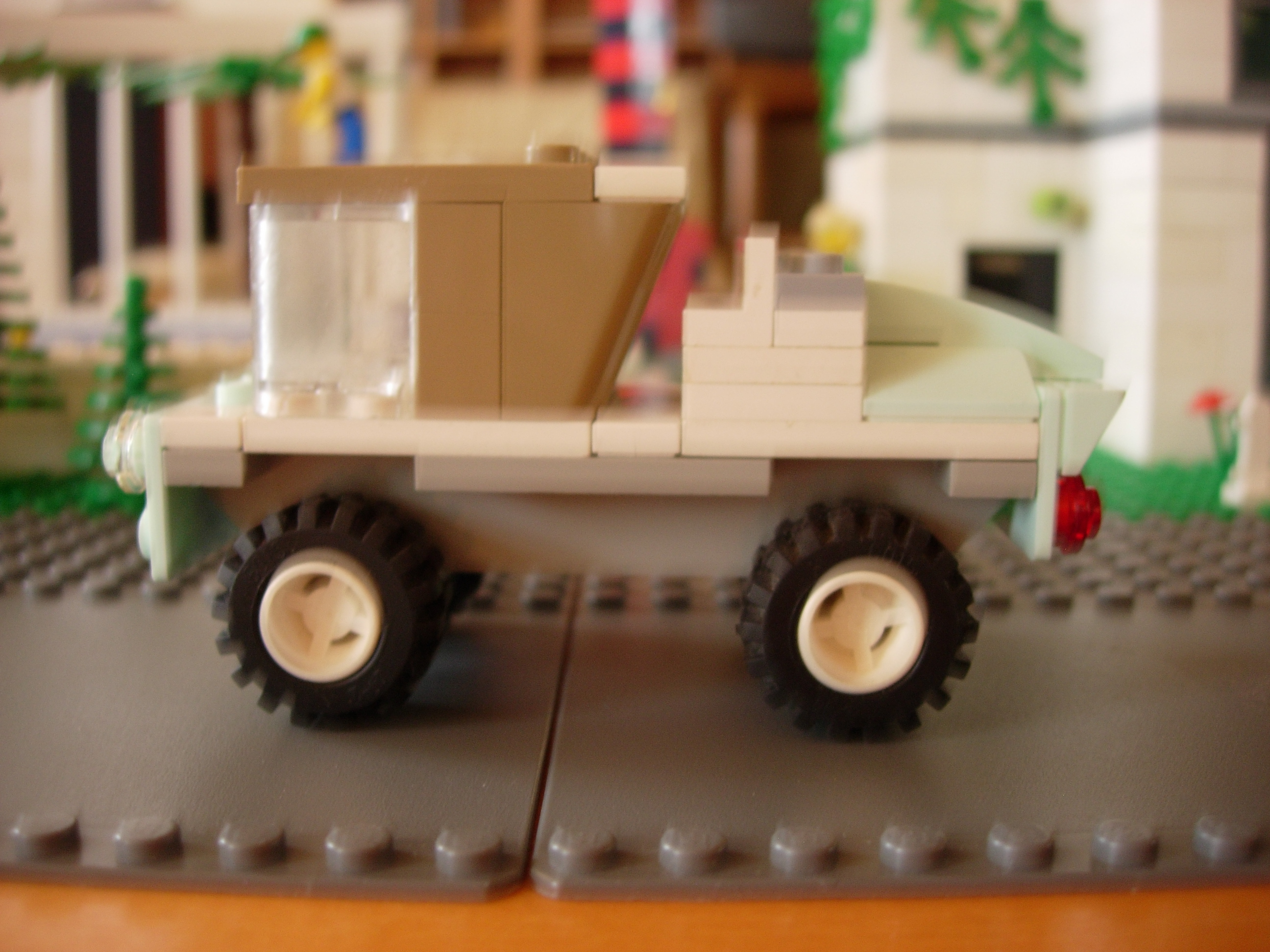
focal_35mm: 38
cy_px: 476
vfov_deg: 37.7
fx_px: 1394
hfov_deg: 49.0
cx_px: 635
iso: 72
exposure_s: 1/4
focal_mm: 7.8
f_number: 2.8
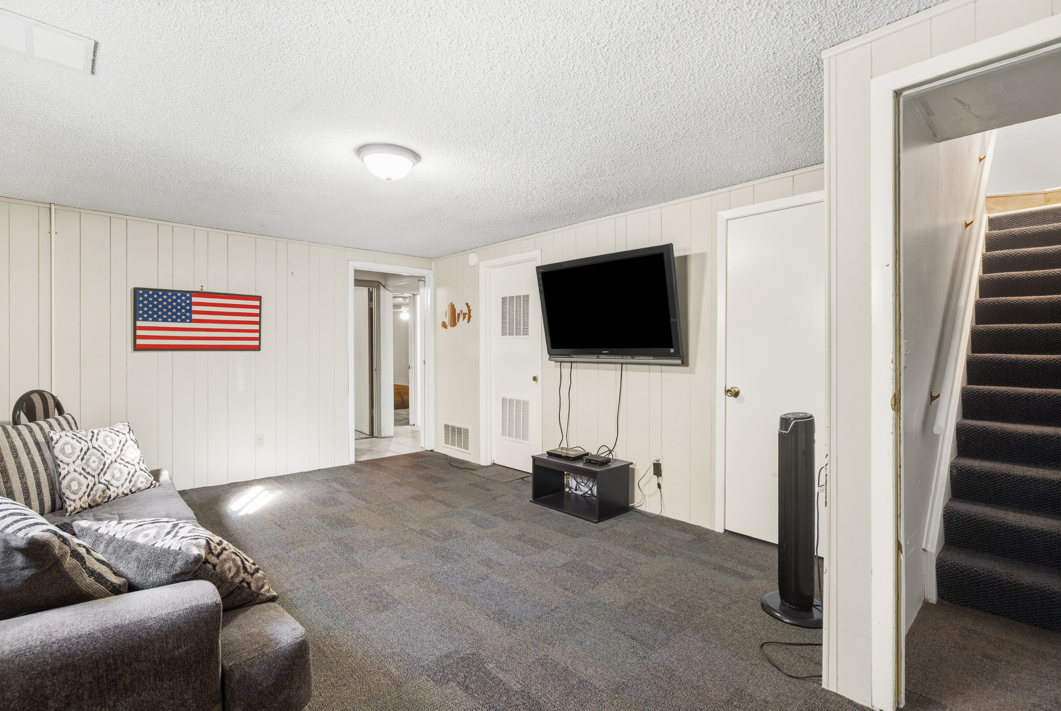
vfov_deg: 73.9
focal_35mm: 16
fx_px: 472
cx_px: 530
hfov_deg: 96.6
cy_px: 356
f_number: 6.3
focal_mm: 16
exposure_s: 1/320
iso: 200
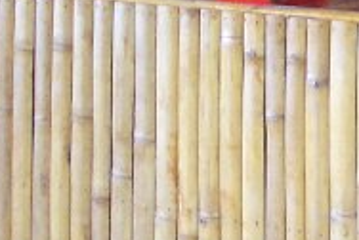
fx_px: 1978
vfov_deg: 6.6
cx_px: 644
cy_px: -345
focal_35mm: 198
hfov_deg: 9.8
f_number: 2.6
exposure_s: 1/30
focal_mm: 5.8
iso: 100
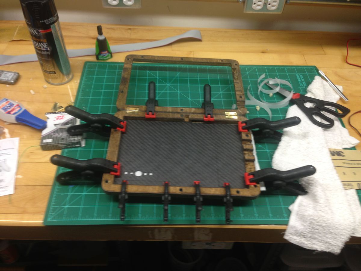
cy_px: 136
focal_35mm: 33
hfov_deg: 55.4
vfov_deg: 42.9
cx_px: 180
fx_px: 344
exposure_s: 1/30
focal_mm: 4.13
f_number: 2.4
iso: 50
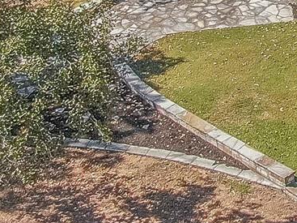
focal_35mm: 134
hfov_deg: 13.4
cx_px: 515
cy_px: -92
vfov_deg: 10.7
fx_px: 1149
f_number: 2.8
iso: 100
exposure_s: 1/800
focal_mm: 4.39
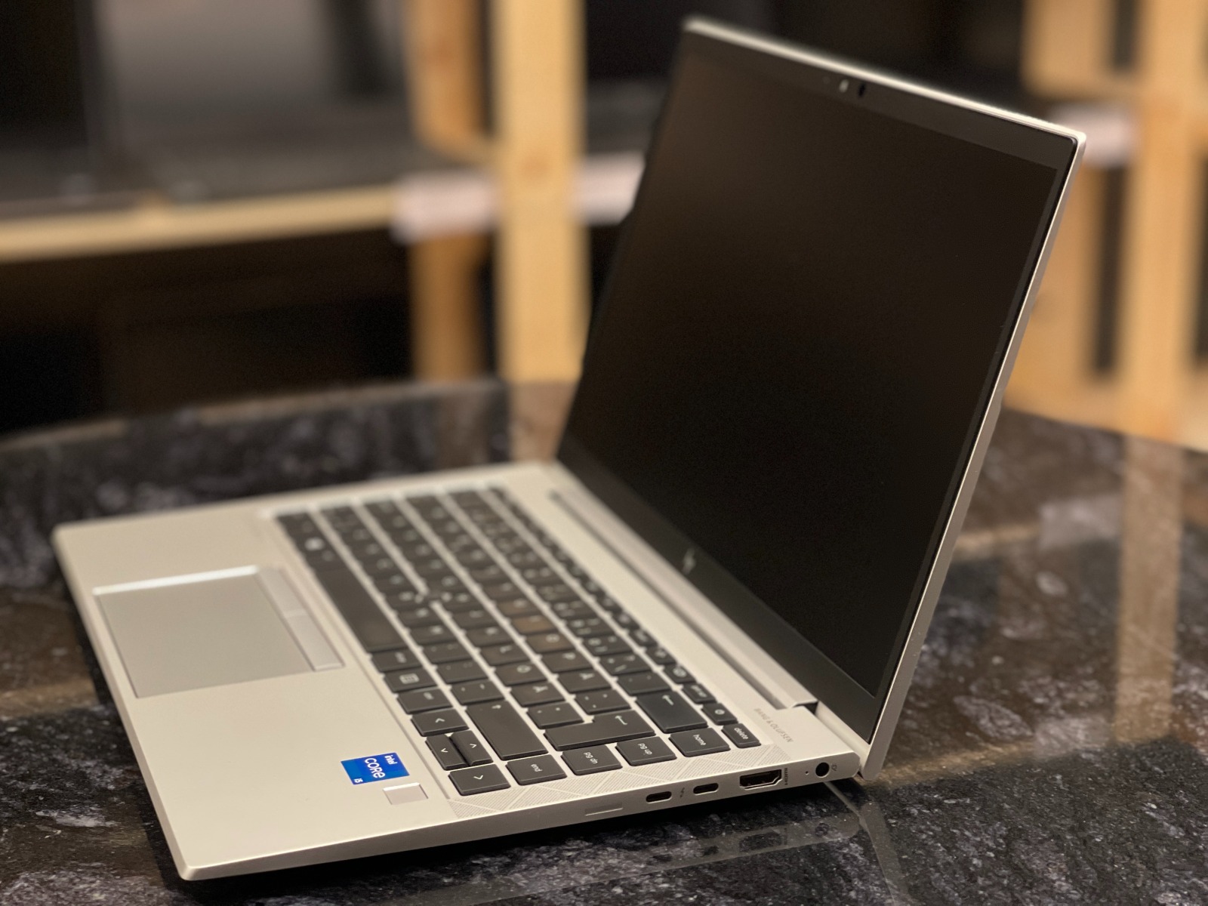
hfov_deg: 30.3
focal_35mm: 64
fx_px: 2233
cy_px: 453
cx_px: 604
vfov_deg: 22.9
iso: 250
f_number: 2.2
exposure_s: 1/68
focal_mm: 7.5
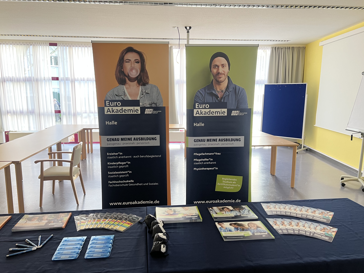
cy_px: 139
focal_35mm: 27
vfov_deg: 51.3
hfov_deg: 65.3
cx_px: 178
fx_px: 284
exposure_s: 1/86
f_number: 1.5
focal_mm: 5.7
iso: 125
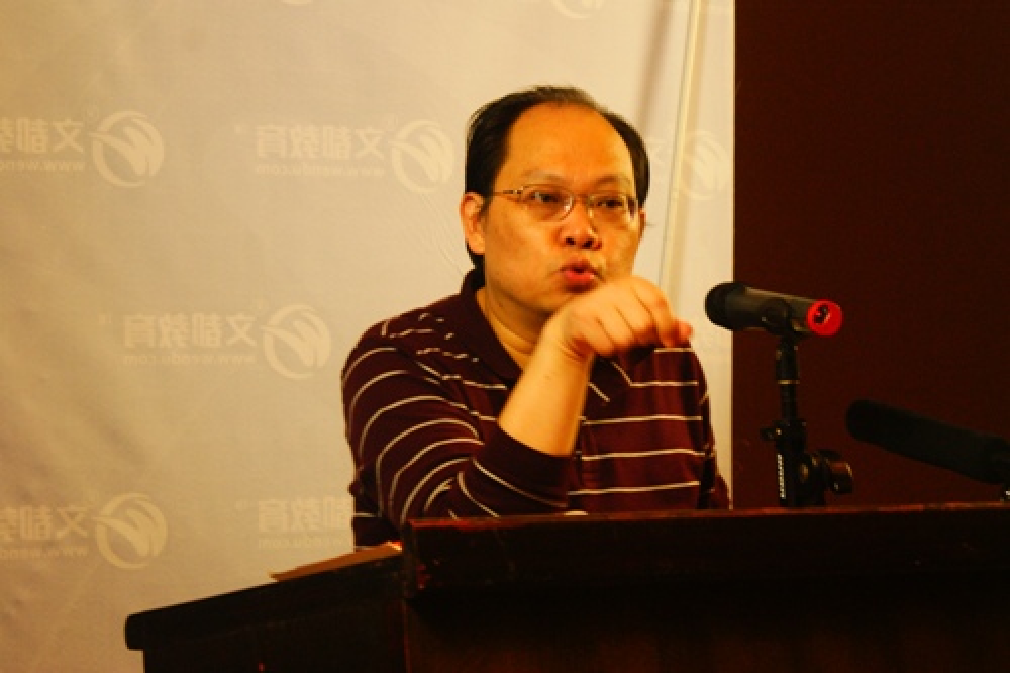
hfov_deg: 19.5
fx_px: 2945
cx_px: 505
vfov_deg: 13.0
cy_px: 336
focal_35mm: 105
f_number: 5.6
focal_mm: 70
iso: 800
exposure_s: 1/10
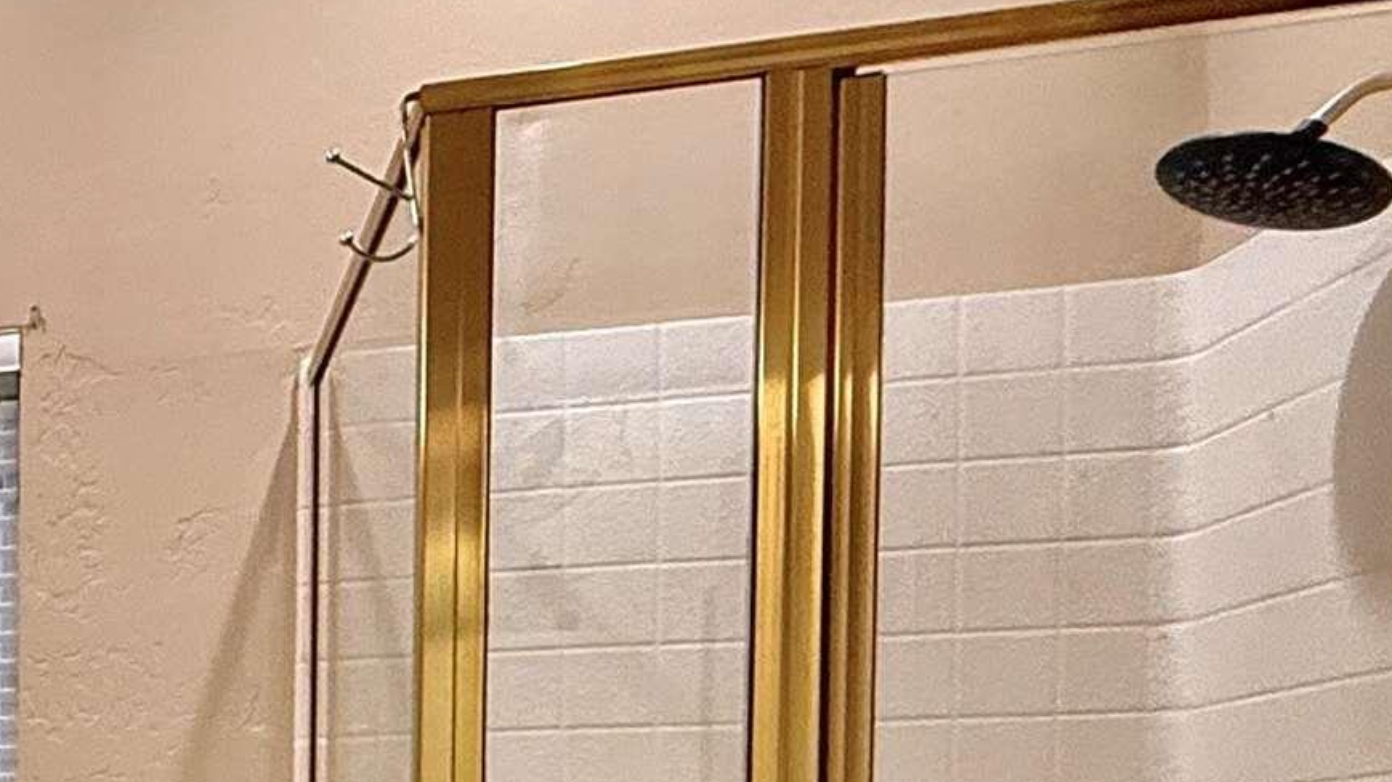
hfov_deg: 27.8
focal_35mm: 54
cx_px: -640
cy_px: 984
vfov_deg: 20.5
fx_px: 1993
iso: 400
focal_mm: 2.22
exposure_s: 1/60
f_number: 2.2
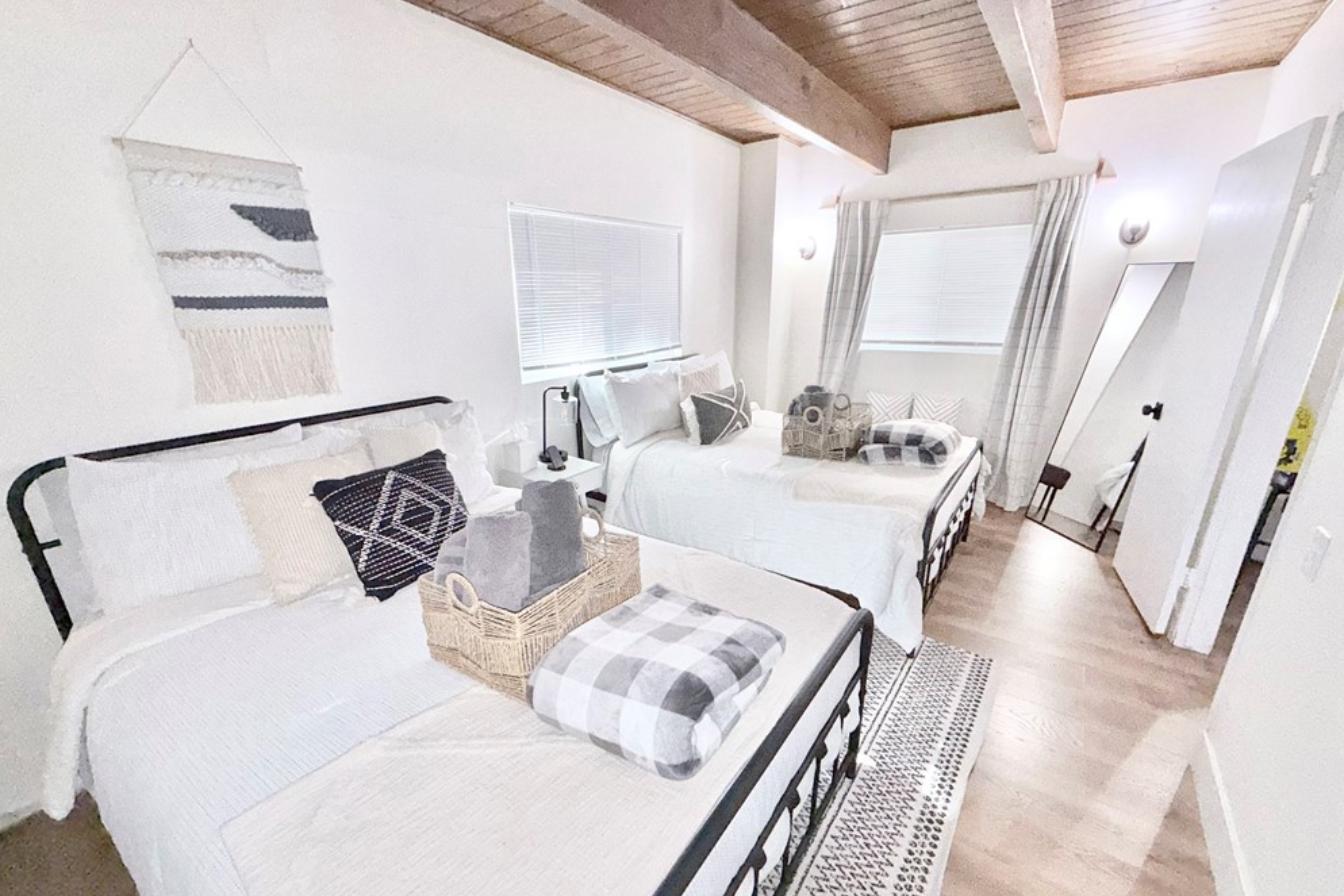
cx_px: 667
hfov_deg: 100.4
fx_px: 560
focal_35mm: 15
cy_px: 477
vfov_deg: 77.3
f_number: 2.2
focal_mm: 2.22
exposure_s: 1/91
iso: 80
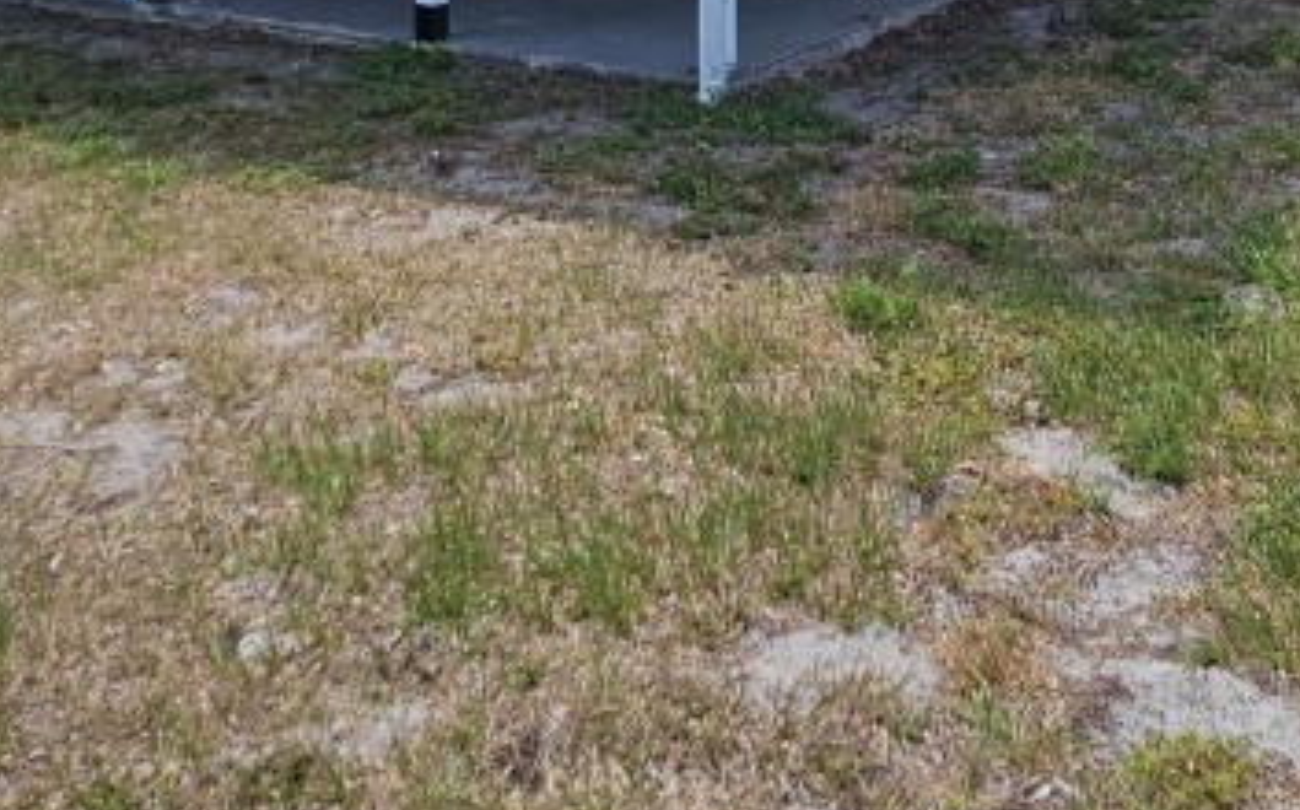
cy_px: -320
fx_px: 1416
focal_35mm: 40
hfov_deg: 48.9
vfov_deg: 25.9
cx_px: 799
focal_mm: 2.2
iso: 50
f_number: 2.2
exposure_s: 1/2664
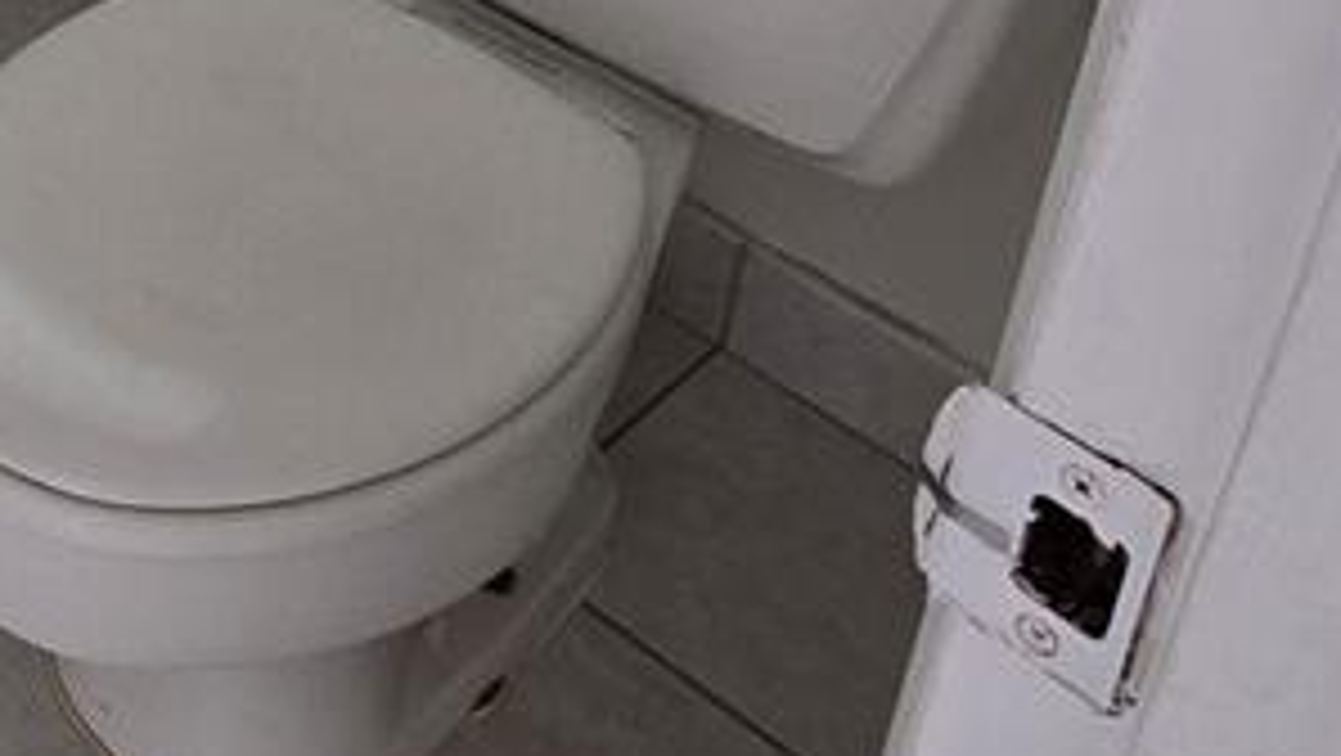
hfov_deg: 28.7
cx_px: -468
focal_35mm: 57
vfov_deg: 17.4
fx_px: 2028
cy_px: -585
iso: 64
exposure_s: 1/120
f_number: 2.2
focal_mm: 2.2
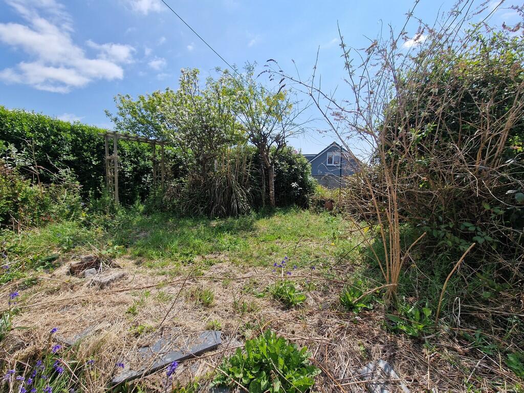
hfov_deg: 106.2
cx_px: 262
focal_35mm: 13
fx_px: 197
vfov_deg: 89.9
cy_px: 196
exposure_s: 1/2720
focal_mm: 2.2
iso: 50
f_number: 2.2
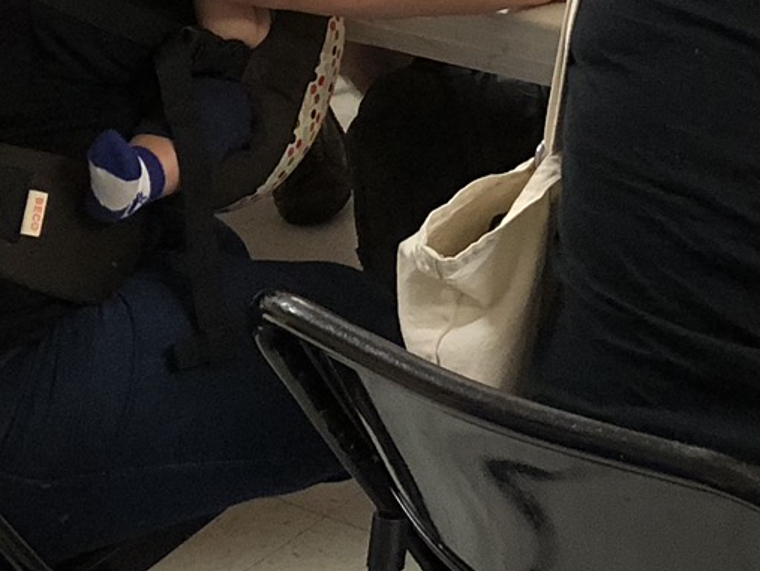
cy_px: -259
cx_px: 628
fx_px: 2483
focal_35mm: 113
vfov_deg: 12.5
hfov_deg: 17.2
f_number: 1.8
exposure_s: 1/60
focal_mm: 3.99
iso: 320
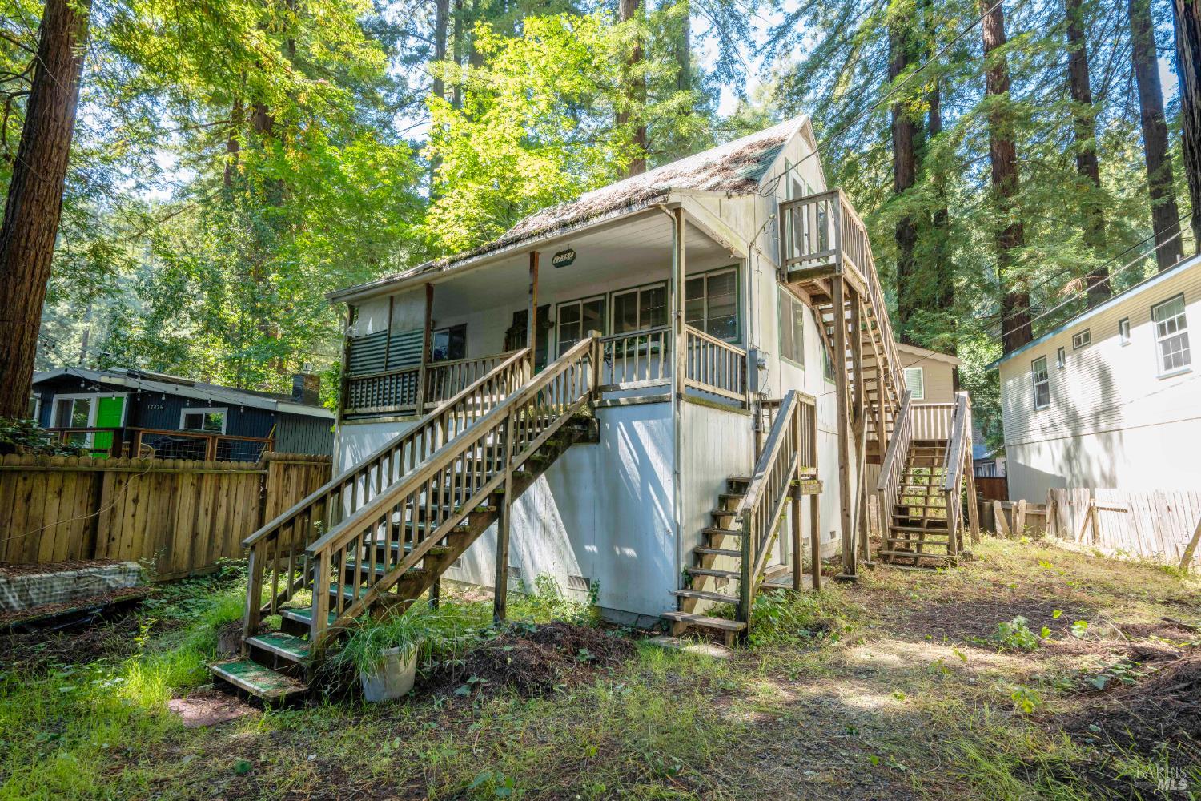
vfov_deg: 70.4
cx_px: 600
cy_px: 400
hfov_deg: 93.3
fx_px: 567
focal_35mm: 17
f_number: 9
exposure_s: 1/20
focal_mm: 17
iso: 250
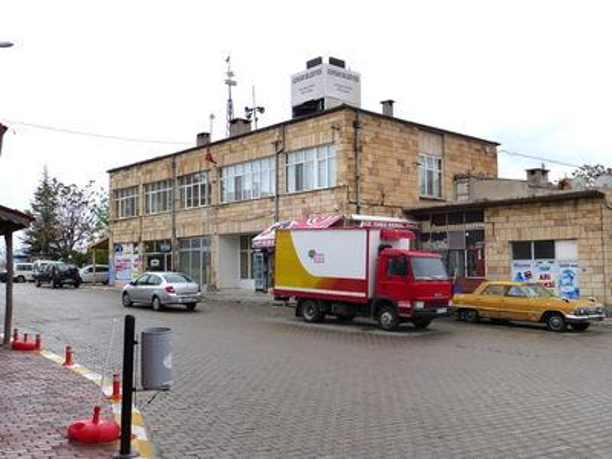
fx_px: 601
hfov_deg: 54.0
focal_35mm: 34
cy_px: 230
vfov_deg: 41.8
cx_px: 306
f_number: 3.7
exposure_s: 1/500
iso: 160
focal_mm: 6.1
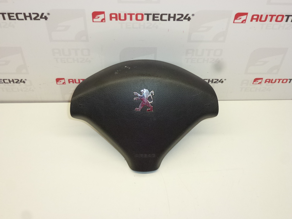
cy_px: 110
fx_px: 346
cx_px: 146
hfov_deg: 45.8
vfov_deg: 35.1
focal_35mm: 41
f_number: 3.9
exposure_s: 1/200
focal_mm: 7.4
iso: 400
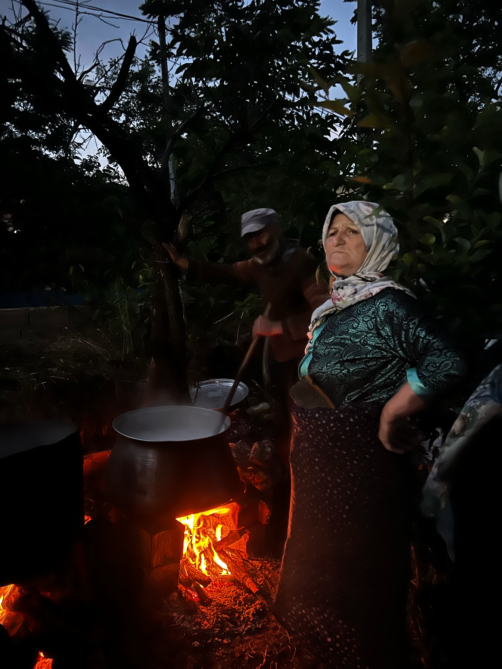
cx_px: 251
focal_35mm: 26
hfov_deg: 53.1
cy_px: 334
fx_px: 503
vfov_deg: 67.3
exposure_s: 1/28
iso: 1250
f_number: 1.5
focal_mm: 5.7
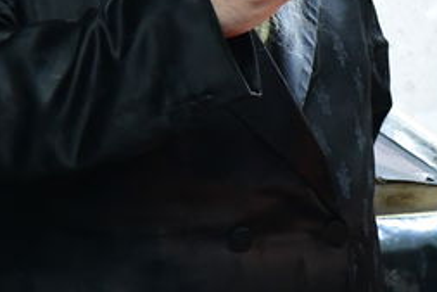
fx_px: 7056
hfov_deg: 3.5
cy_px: -32
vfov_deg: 2.4
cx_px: 283
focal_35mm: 581
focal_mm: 105
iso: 3200
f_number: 5.6
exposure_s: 1/100
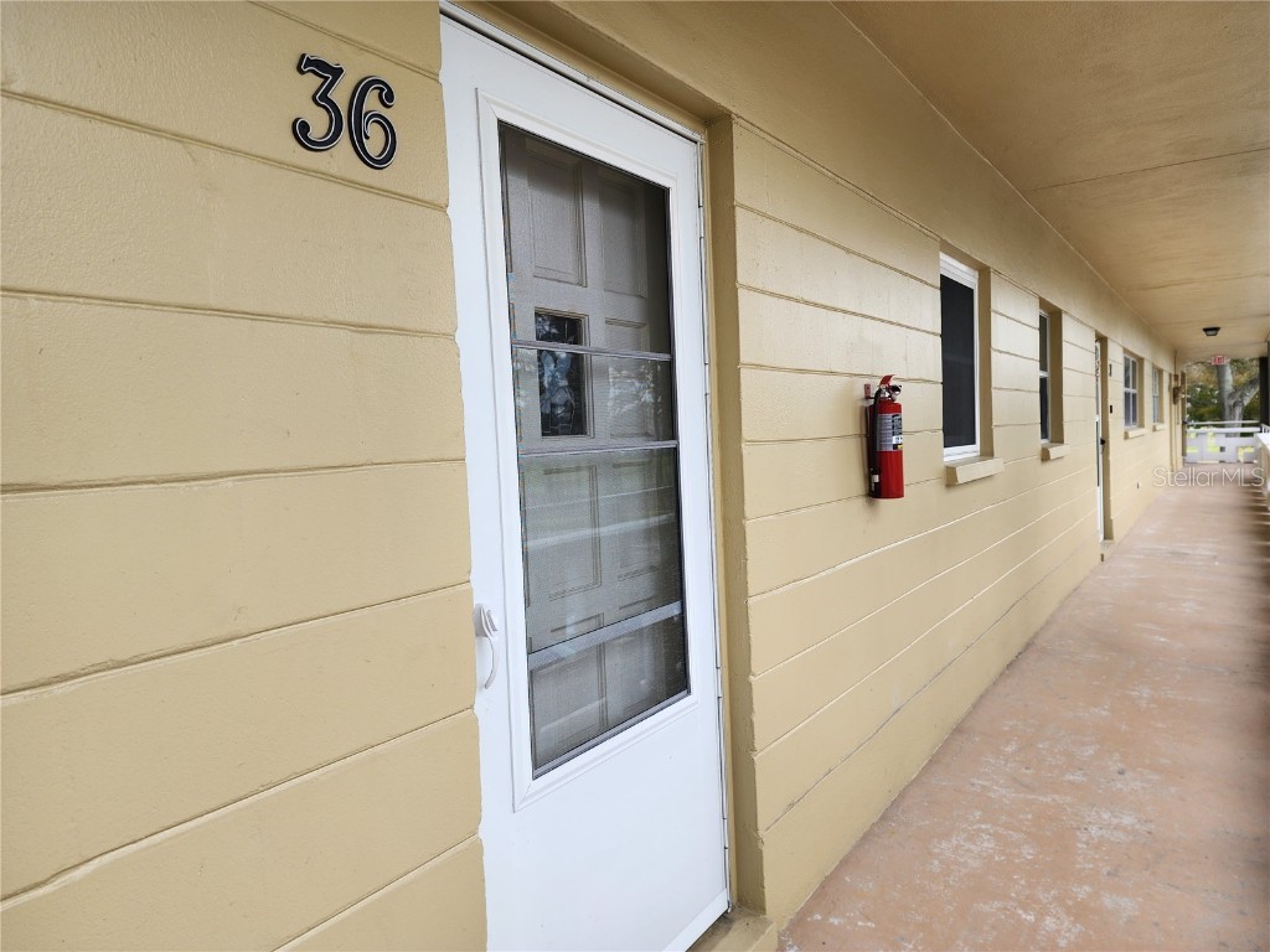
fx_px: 844
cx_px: 635
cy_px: 476
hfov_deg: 73.9
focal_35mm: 23
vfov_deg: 58.9
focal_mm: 6.4
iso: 12
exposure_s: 1/296
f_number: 1.8
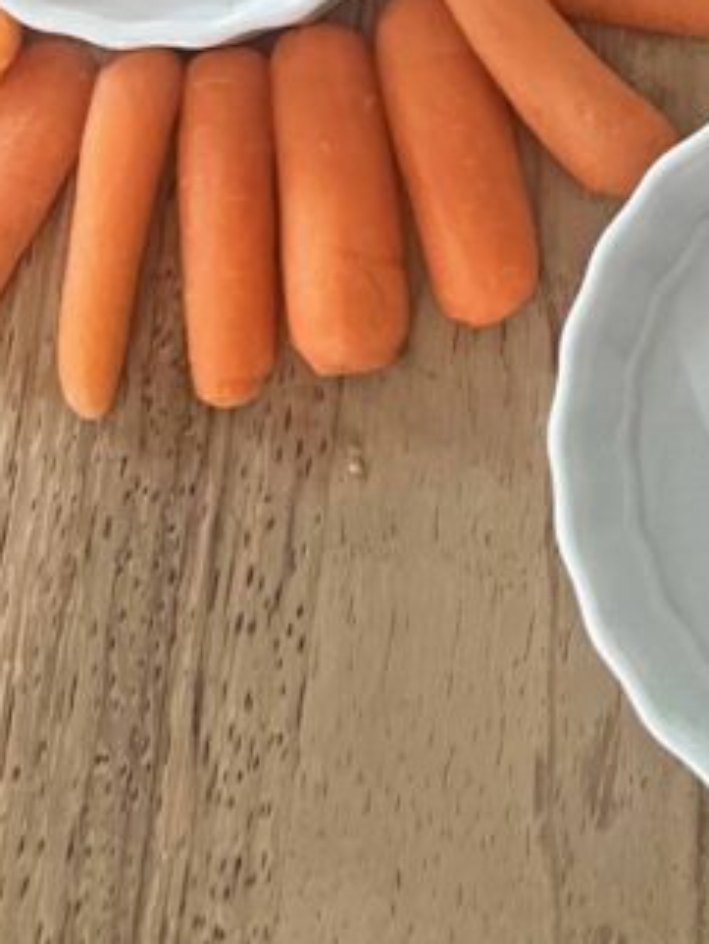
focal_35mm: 83
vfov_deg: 21.5
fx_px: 2265
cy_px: -247
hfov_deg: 17.5
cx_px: 644
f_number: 1.5
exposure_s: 1/60
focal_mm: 5.7
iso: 500
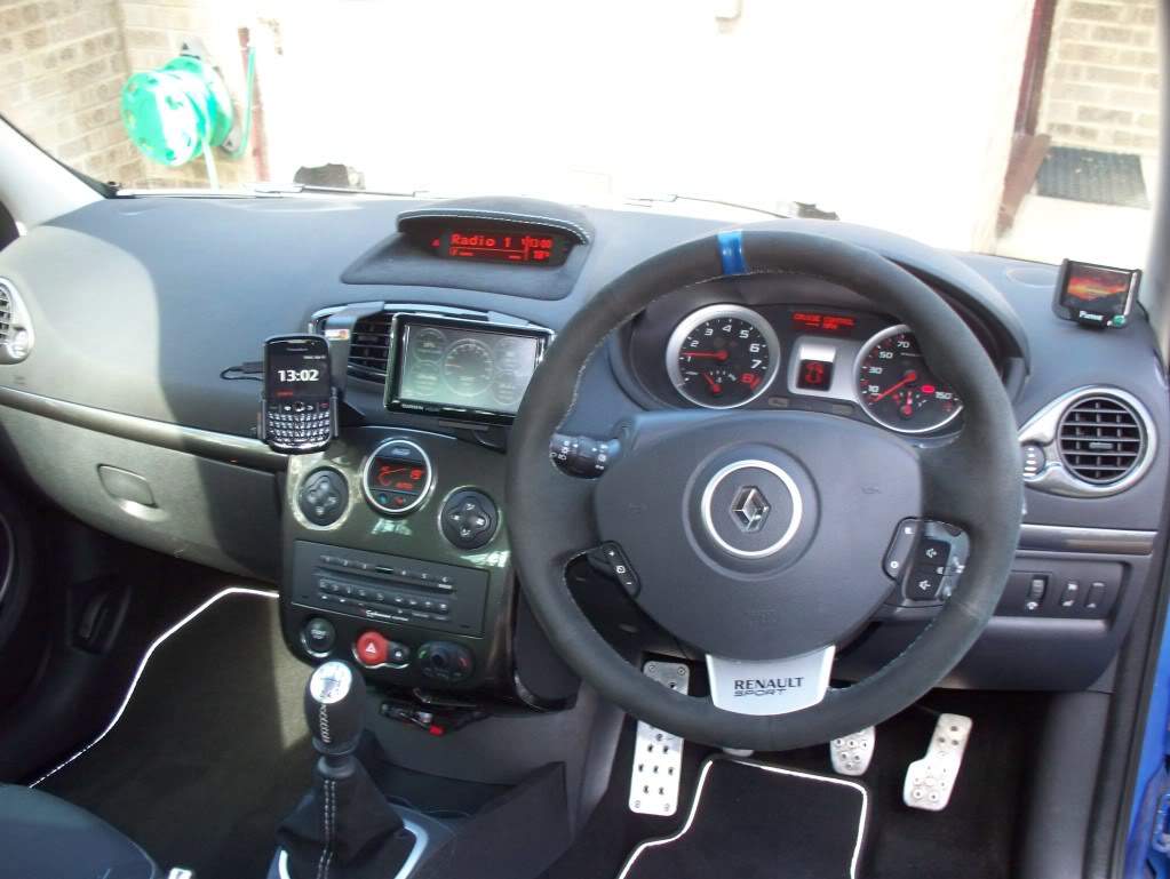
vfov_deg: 39.7
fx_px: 1218
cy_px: 440
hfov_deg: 51.3
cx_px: 585
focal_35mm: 36
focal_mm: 7.5
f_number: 2.8
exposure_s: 1/60
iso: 200
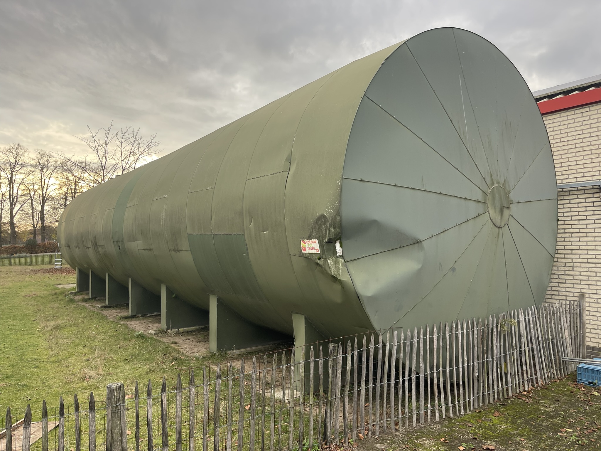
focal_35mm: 25
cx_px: 300
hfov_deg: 69.4
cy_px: 226
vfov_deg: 54.9
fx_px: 434
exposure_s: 1/246
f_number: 1.6
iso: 32
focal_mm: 5.1
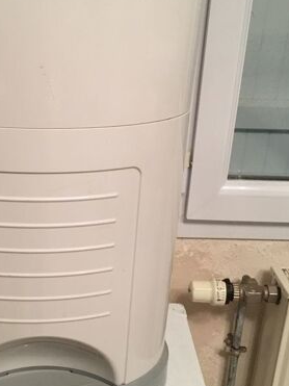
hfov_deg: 28.8
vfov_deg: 38.2
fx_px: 557
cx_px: 87
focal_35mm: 50
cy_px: 202
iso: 250
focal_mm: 4.15
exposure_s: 1/17
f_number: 2.2
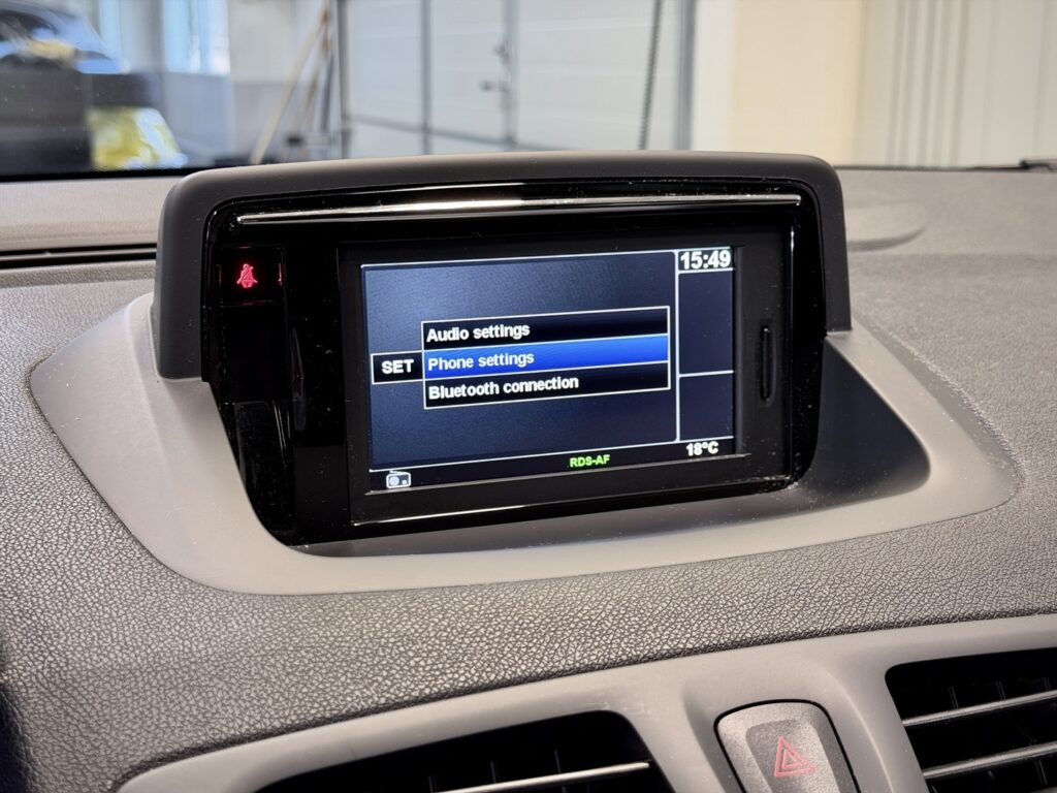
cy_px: 396
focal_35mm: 48
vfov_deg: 30.3
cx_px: 528
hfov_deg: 39.7
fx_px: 1466
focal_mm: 6.76
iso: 160
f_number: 1.78
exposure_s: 1/50
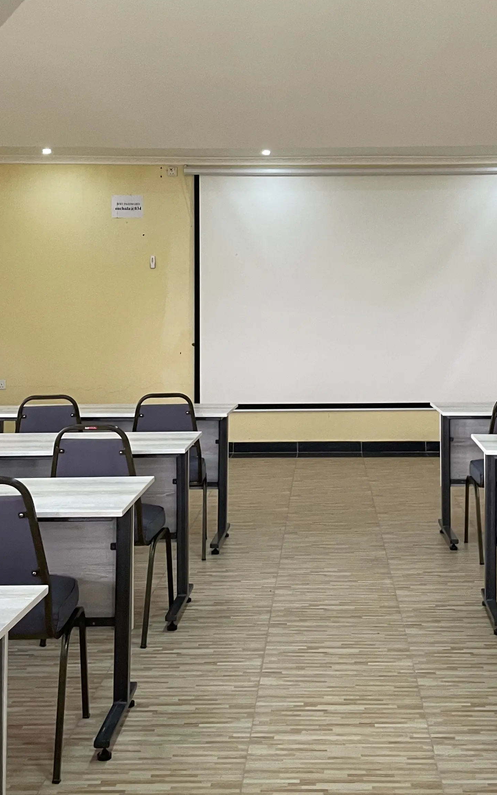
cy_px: 298
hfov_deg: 26.8
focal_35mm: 48
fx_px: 1040
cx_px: 311
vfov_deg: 41.5
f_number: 1.6
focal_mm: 4.2
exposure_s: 1/69
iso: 125
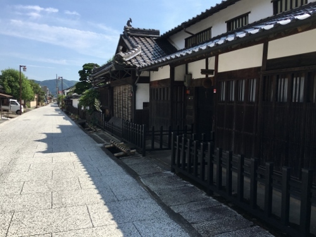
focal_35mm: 29
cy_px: 118
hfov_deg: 61.7
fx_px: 265
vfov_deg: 48.2
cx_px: 158
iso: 25
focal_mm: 4.15
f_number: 2.2
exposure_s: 1/1183
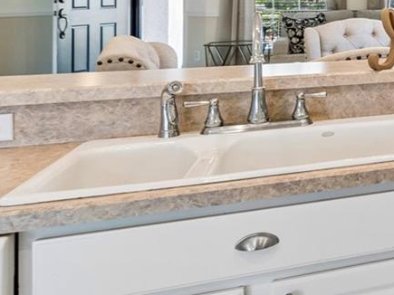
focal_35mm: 53
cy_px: -12
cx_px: 704
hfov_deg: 22.2
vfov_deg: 25.9
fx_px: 603
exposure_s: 1/13
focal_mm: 10
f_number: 7.1
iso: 100
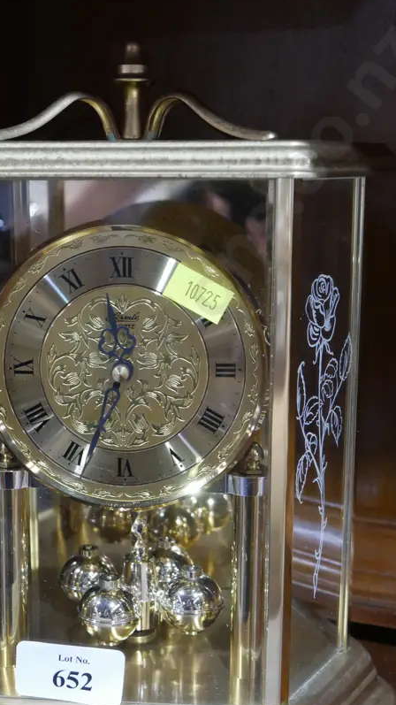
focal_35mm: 56
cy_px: 399
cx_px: 135
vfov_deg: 37.2
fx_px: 1046
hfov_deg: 21.4
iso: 1600
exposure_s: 1/60
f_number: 4.5
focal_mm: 20
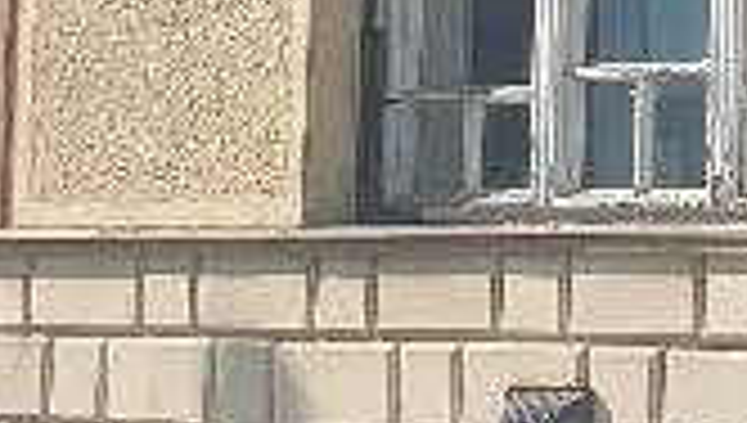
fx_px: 4504
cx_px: 1008
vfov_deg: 5.3
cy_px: -371
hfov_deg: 9.3
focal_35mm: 227
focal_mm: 4.3
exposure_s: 1/1667
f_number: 2.4
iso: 50
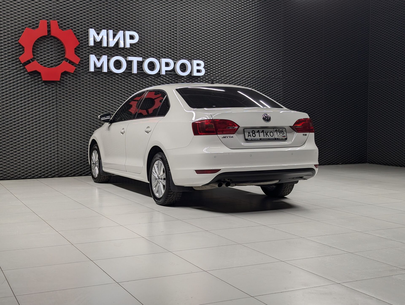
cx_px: 202
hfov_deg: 39.6
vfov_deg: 30.3
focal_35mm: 48
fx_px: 562
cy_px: 152
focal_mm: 6.81
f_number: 1.85
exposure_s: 1/124
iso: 42
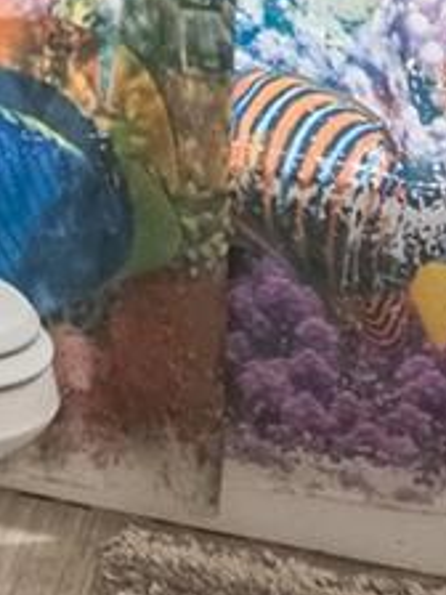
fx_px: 1769
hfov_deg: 12.3
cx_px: -512
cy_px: -409
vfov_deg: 16.5
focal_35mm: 103
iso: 500
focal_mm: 10
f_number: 8
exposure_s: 1/10
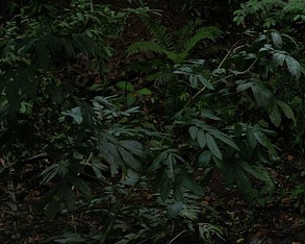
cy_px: 201
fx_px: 1155
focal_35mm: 128
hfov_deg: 14.1
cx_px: 459
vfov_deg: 12.0
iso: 100
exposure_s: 1/100
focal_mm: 6.72
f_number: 1.7
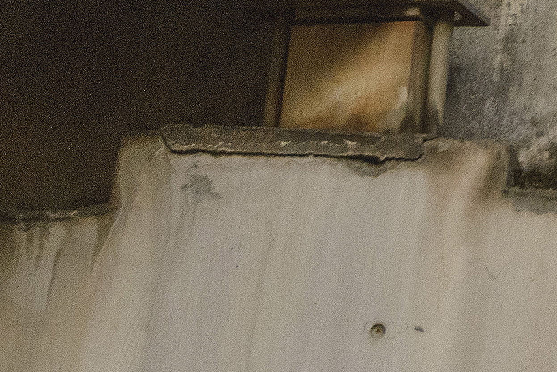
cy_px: -554
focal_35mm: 207
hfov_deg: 9.1
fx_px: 3204
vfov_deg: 6.3
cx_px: 1268
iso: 1600
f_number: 13
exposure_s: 1/400
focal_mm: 35
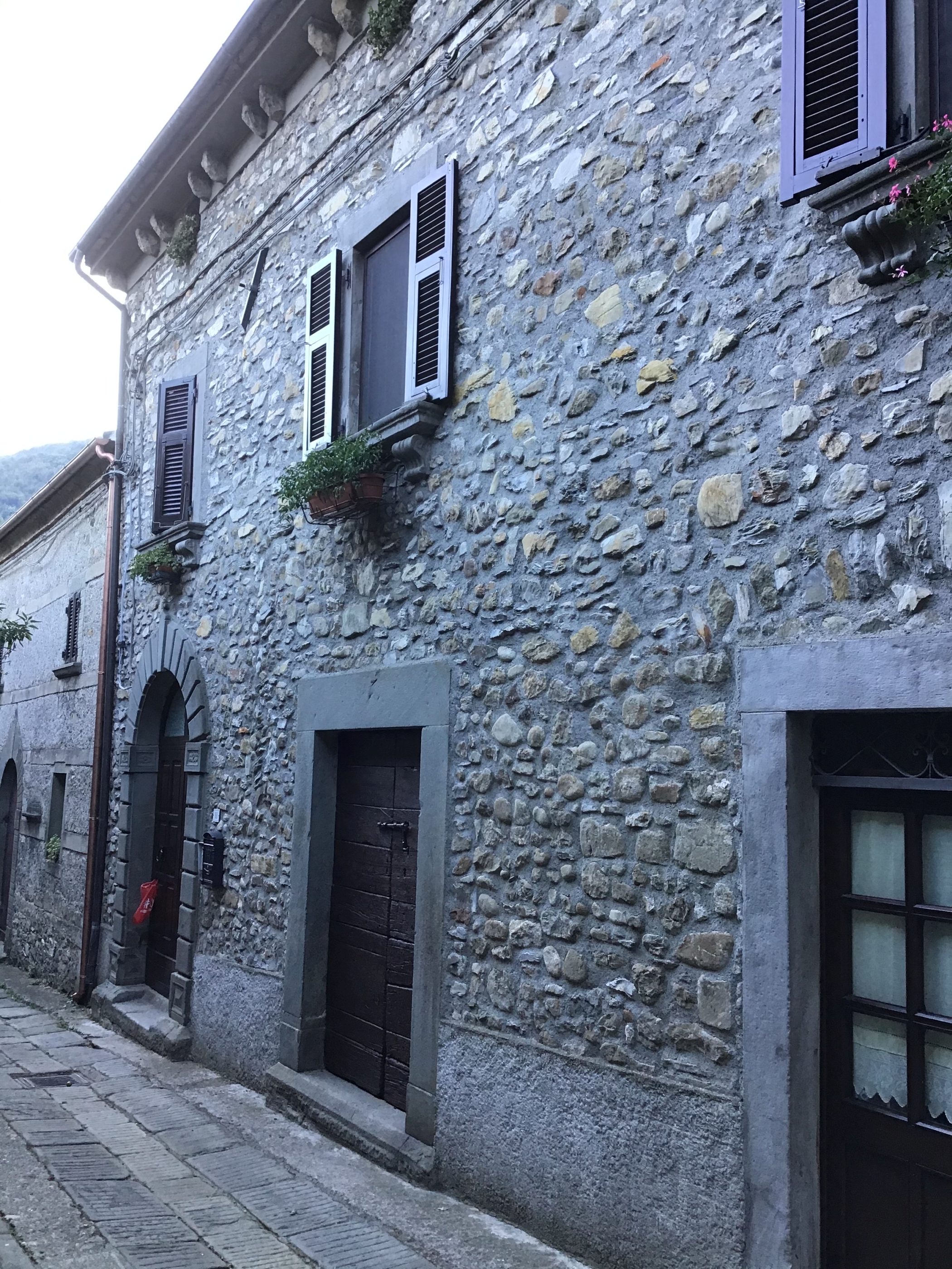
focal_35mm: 31
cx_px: 476
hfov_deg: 45.4
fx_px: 1137
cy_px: 634
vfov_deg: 58.4
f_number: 2.4
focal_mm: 3.3
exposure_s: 1/33
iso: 25
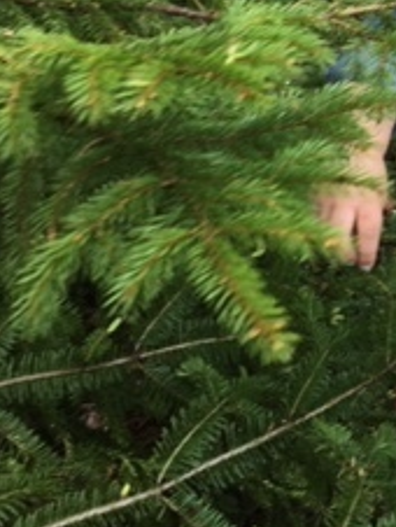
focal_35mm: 82
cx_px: 517
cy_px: 30
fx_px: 1248
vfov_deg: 23.1
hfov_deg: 17.0
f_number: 2.2
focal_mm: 4.15
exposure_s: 1/60
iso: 25
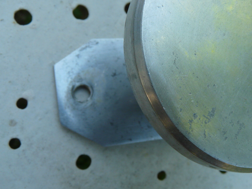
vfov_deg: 33.6
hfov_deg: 43.3
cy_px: 95
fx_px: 313
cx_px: 166
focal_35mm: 43
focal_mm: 4.6
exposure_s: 1/125
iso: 100
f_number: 4
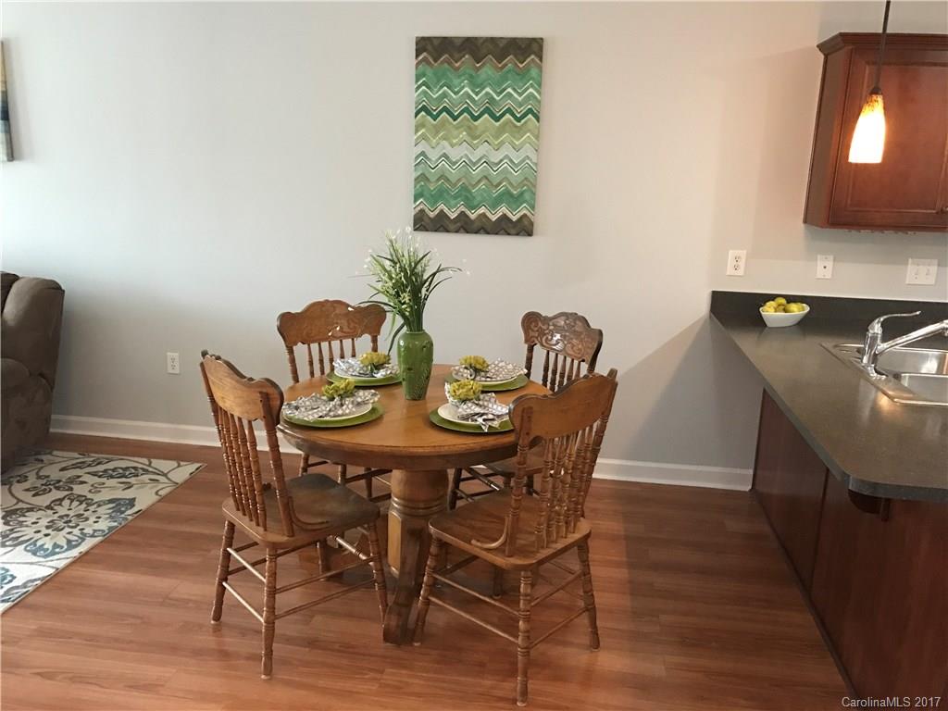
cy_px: 356
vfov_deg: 49.7
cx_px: 474
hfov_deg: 63.4
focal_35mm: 28
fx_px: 767
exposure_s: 1/15
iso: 100
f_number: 1.8
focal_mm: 3.99
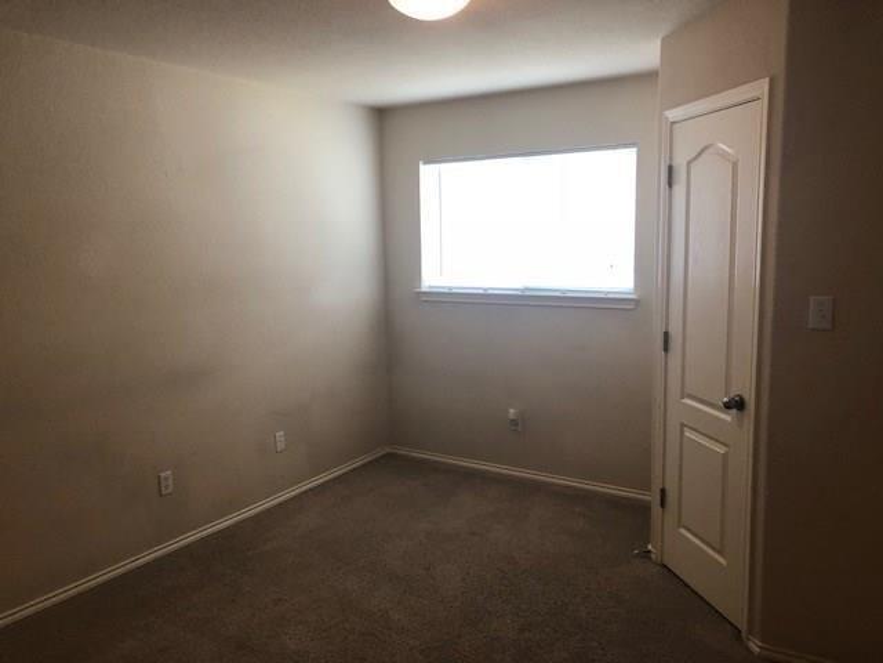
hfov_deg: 63.4
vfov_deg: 49.7
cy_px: 332
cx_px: 442
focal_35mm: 28
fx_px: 714
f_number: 1.8
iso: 40
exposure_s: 1/30
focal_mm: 4
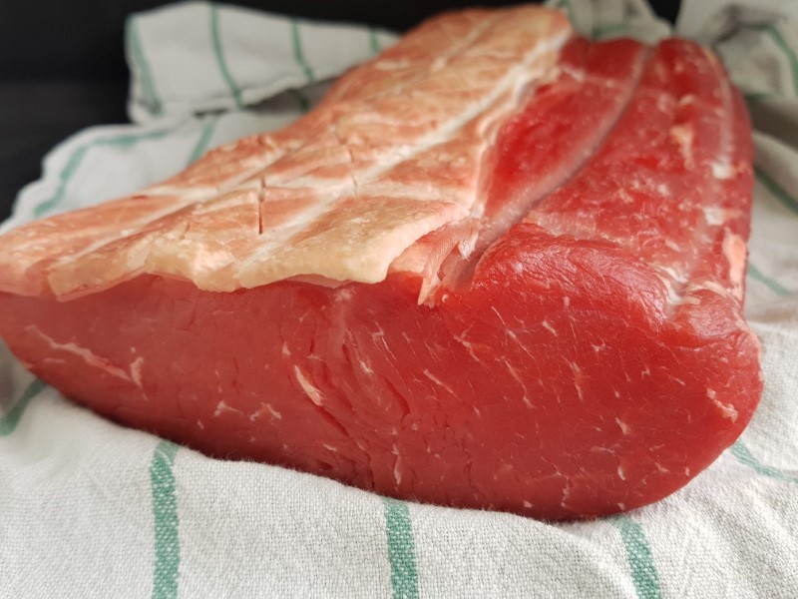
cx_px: 399
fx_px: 599
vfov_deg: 53.1
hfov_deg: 67.3
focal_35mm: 26
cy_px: 300
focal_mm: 4.2
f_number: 1.7
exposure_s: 1/93
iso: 40
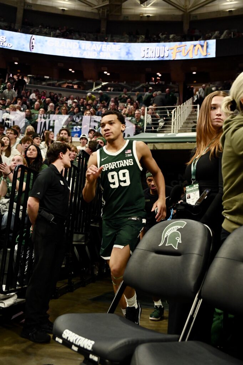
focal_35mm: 34
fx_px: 350
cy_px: 182
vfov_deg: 55.1
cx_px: 122
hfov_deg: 38.3
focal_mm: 34.5
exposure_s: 1/1000
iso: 6400
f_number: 4.8
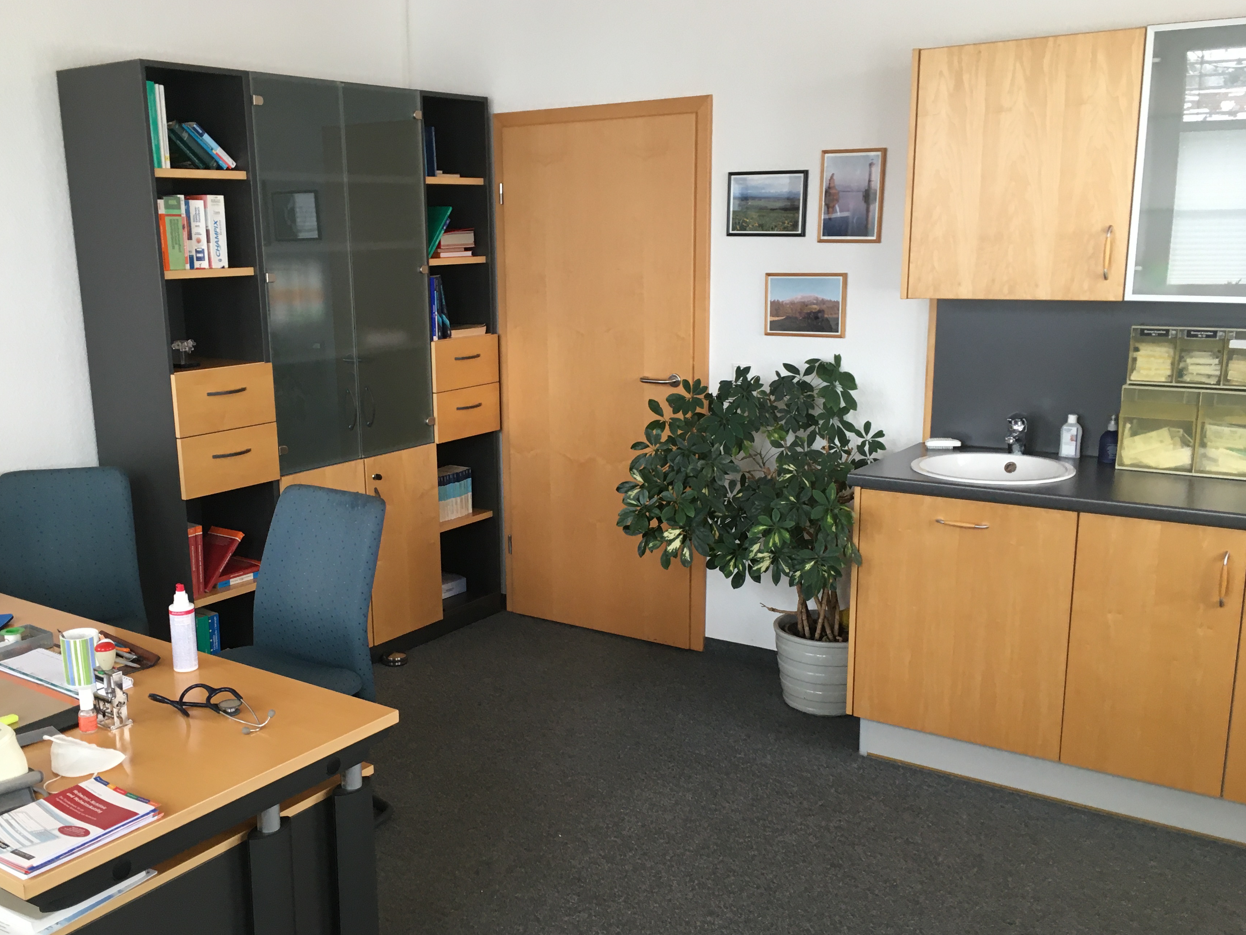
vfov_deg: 41.8
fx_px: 1224
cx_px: 536
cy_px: 508
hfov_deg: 53.8
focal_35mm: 34
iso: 100
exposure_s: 1/33
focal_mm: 4.15
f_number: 2.2
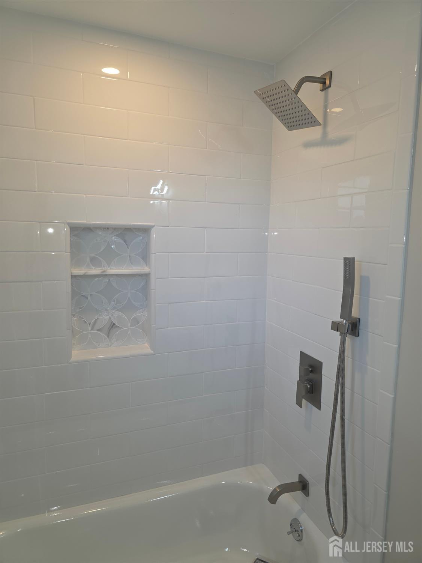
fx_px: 374
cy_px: 282
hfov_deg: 58.9
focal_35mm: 23
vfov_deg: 73.9
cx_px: 211
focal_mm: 6.3
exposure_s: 1/60
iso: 40
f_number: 1.7
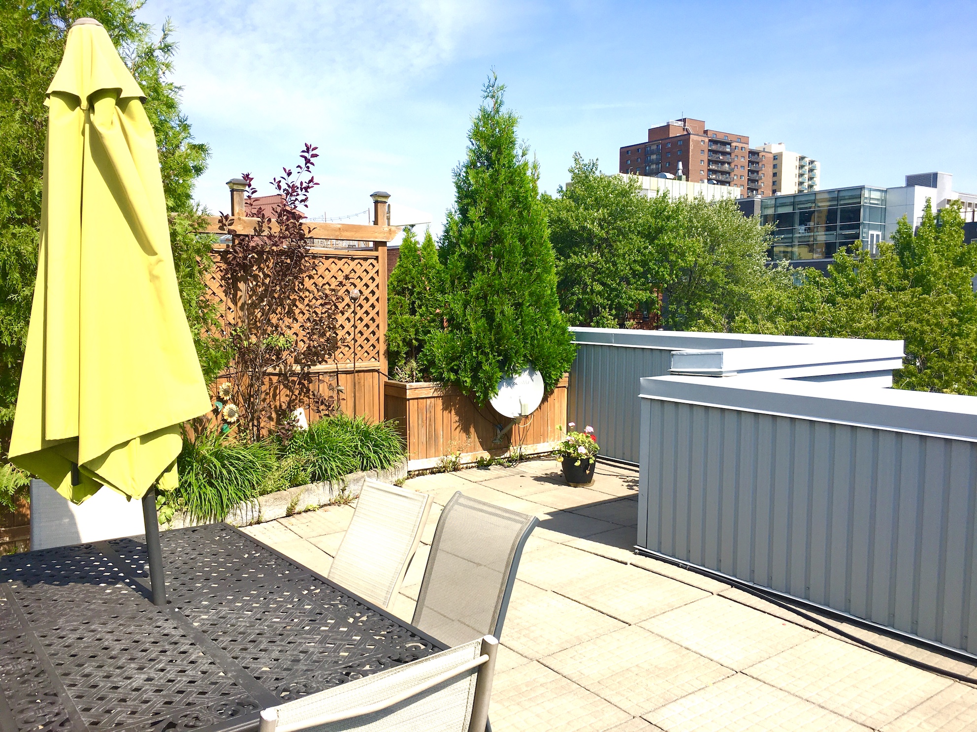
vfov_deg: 48.2
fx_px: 818
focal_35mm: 29
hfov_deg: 61.7
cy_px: 366
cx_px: 488
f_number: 2.2
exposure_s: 1/1425
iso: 25
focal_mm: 4.15
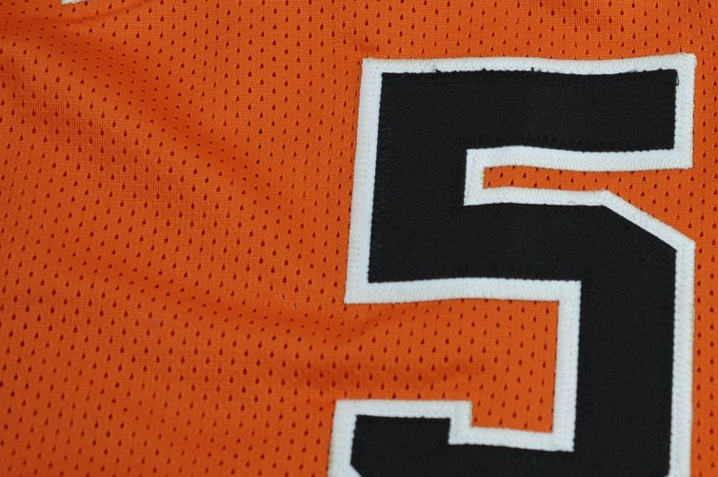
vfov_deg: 10.0
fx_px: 2709
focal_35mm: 136
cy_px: 77
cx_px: 744
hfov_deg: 14.8
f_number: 4
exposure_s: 1/60
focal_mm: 40
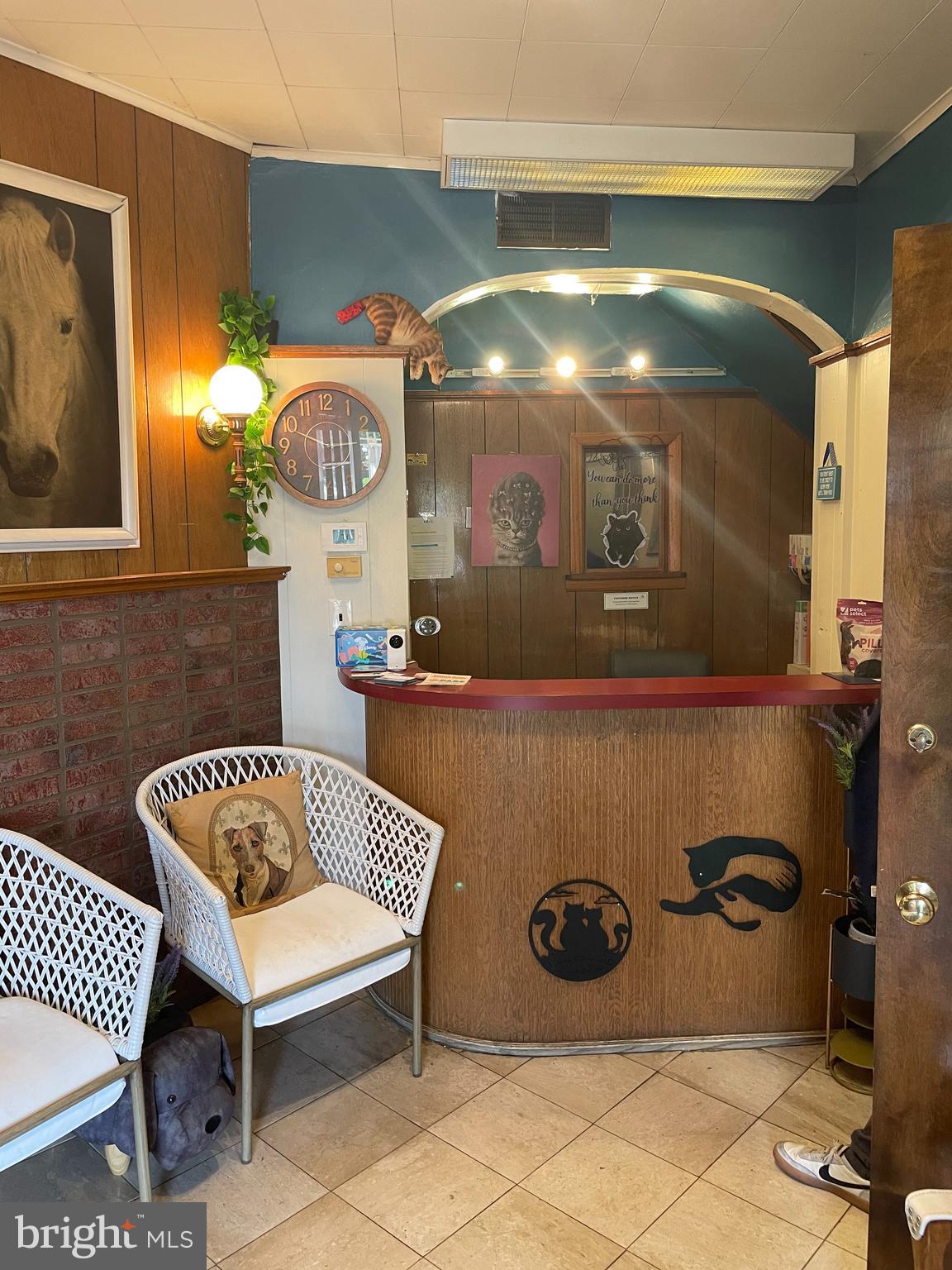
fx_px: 953
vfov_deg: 67.3
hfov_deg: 53.1
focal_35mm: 26
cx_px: 476
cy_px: 635
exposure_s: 1/60
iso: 125
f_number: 1.6
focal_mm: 4.2
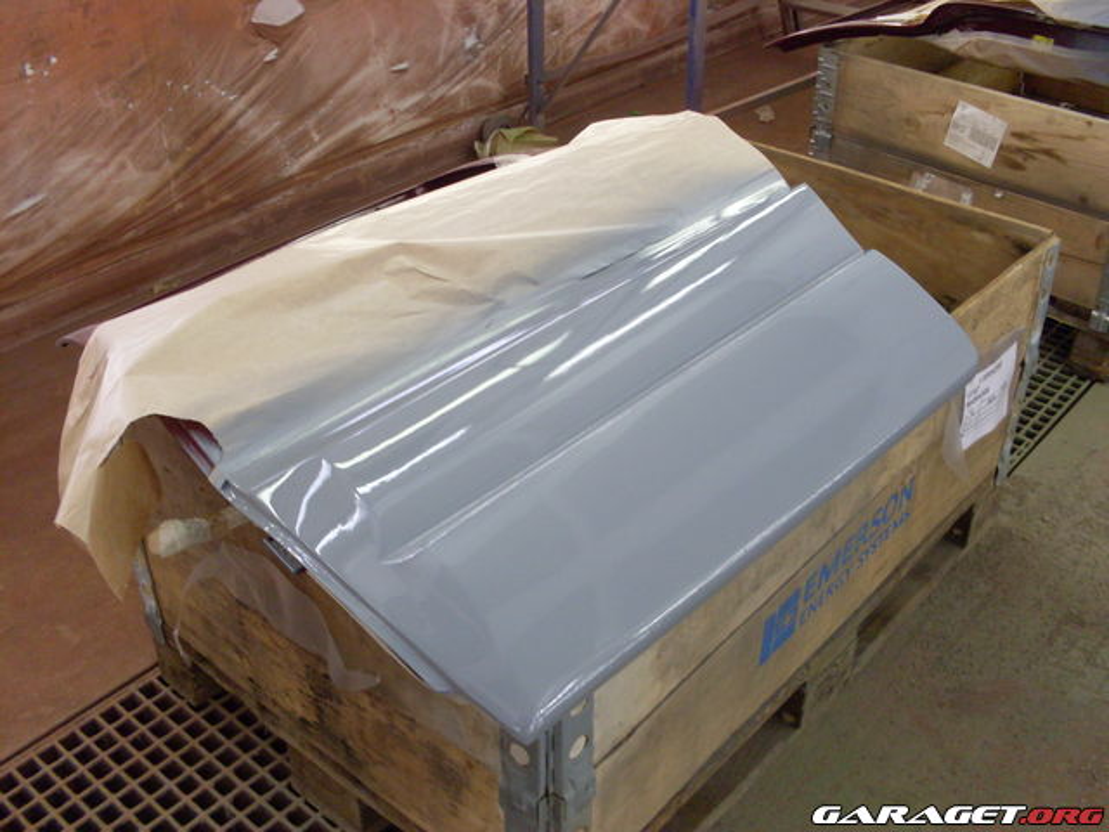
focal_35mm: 38
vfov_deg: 37.7
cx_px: 554
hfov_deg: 49.0
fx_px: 1217
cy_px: 416
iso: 160
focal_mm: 6.3
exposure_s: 1/45
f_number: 2.8
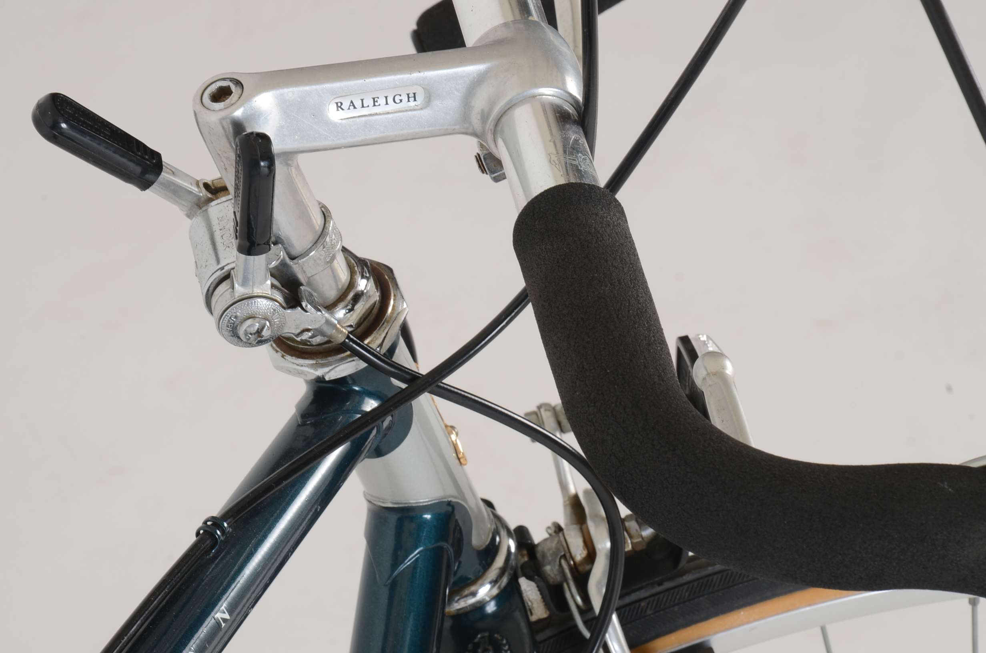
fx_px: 4305
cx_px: 493
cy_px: 326
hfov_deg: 13.1
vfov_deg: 8.7
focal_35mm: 158
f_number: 16
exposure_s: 1/80
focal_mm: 105
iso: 160
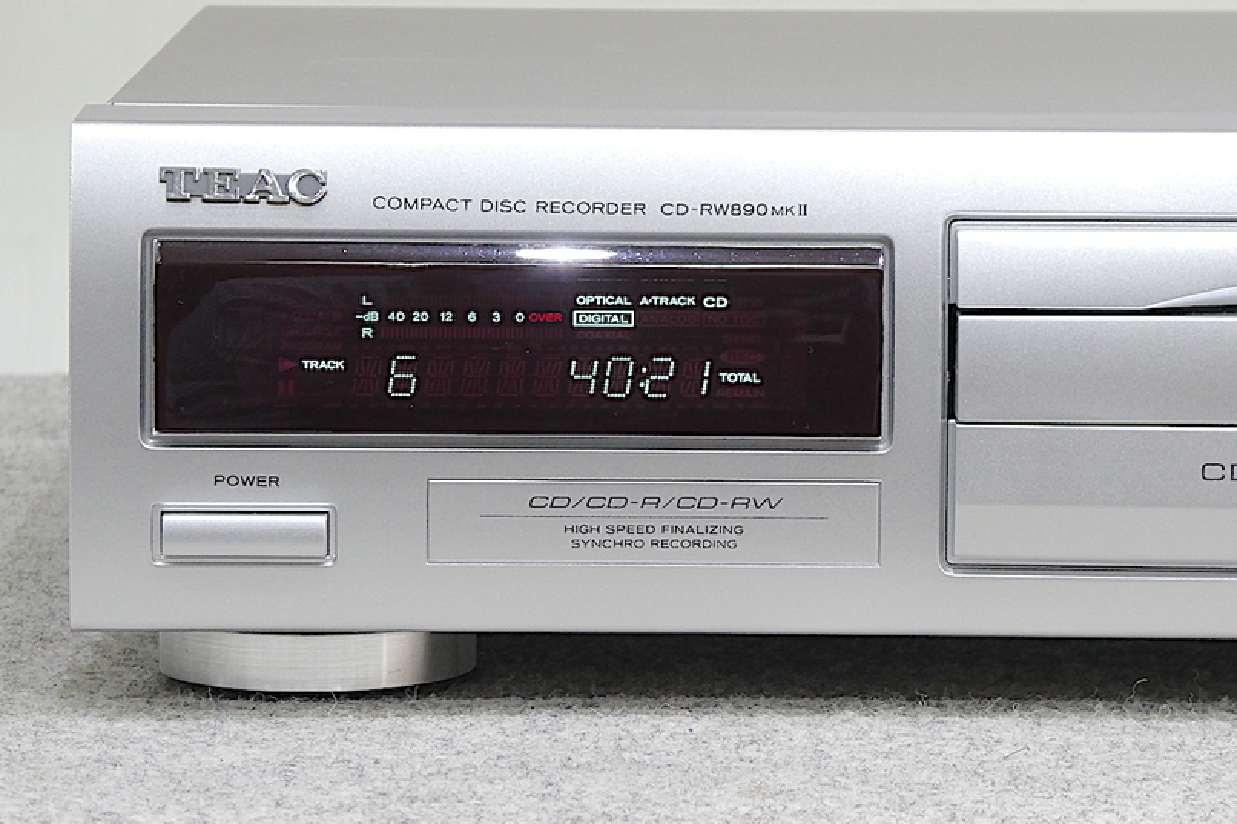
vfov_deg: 7.3
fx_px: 6424
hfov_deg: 11.0
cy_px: 345
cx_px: 708
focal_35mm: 187
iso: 200
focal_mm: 27.1
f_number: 5.4
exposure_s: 1/8
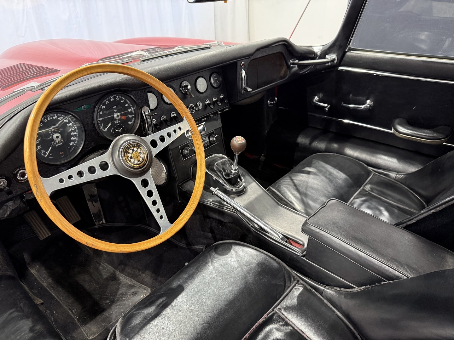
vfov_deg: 56.8
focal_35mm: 24
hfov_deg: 71.6
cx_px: 227
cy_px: 170
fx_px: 315
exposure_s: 1/50
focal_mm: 6.76
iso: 400
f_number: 1.78
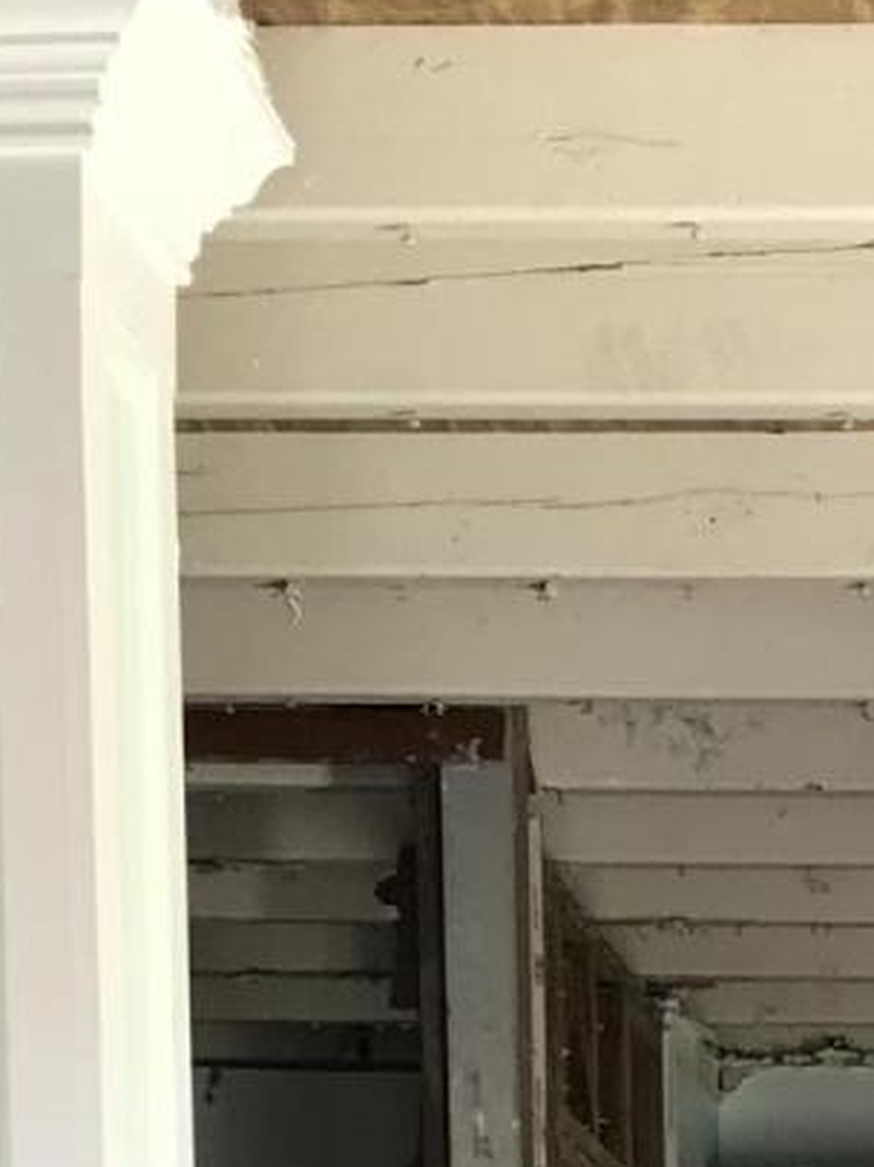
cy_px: 1917
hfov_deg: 10.6
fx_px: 4651
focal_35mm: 138
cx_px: 897
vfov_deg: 13.2
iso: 25
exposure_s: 1/90
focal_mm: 3.99
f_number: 1.8
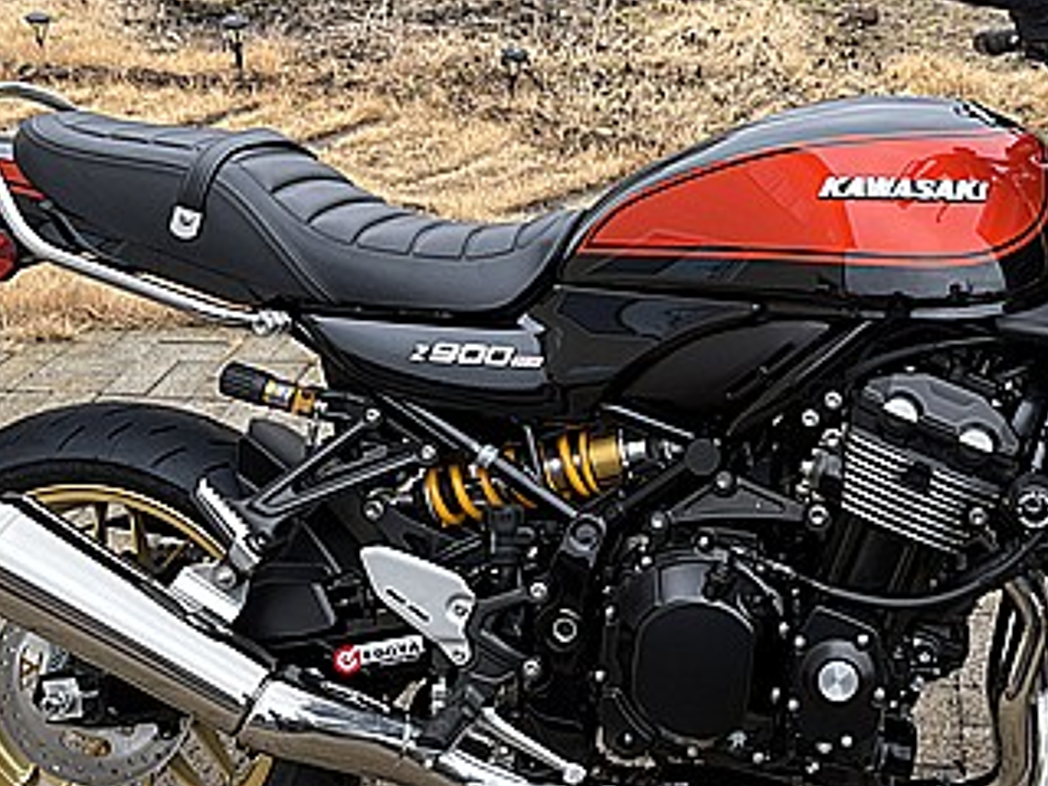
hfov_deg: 36.2
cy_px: 364
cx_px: 753
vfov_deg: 28.0
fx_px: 1574
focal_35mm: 52
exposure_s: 1/122
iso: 100
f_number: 1.6
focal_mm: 5.96
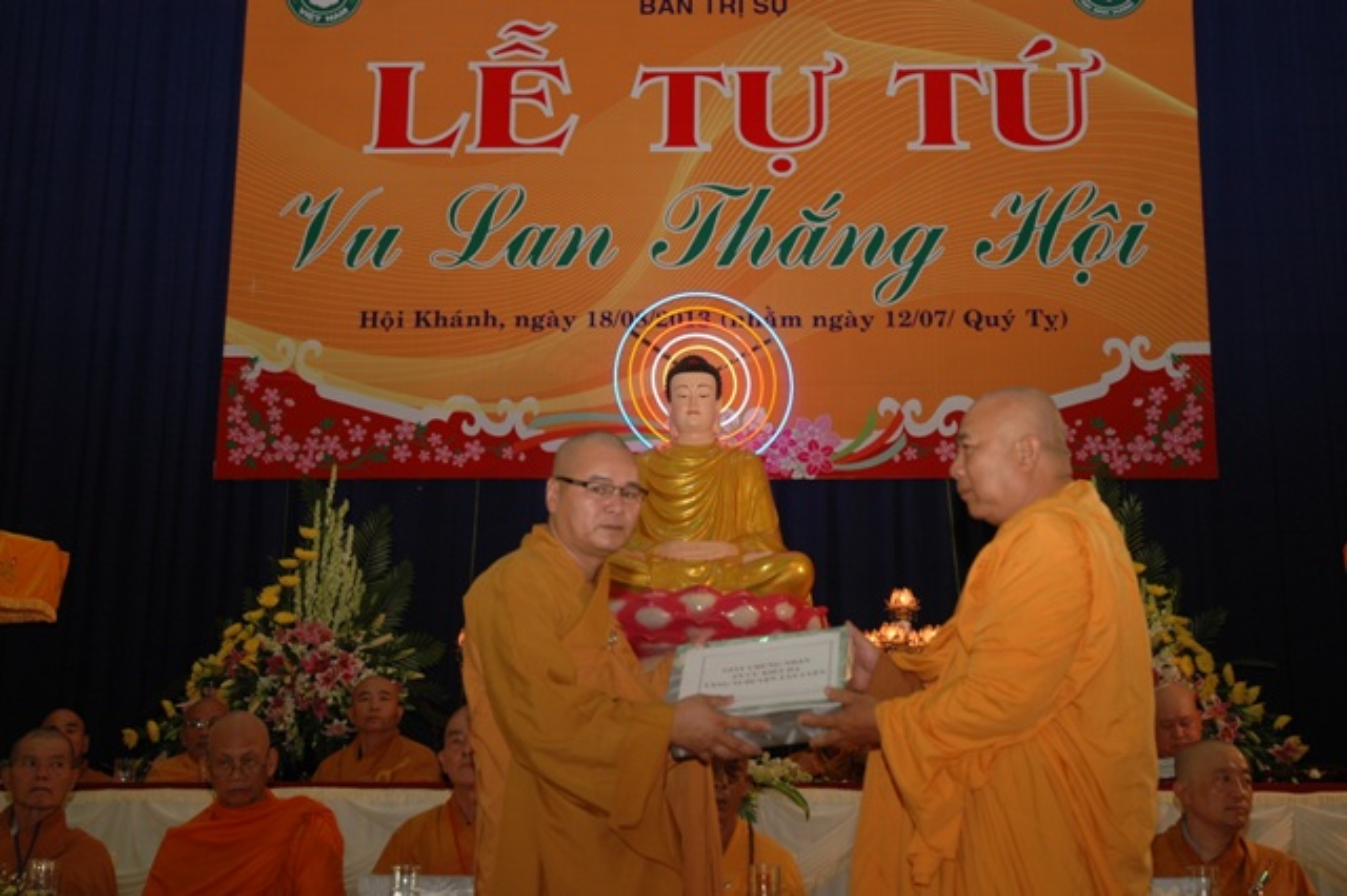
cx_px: 674
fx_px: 2132
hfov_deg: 35.1
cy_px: 448
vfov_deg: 23.8
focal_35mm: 57
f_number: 4.2
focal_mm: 38
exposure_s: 1/60
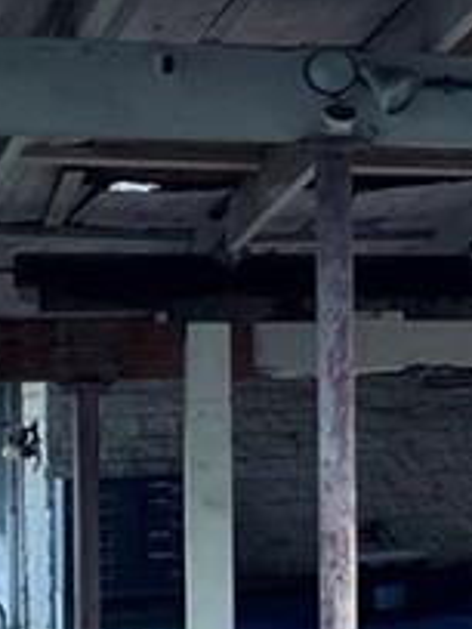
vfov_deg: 12.9
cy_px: 308
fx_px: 2782
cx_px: 1141
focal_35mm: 153
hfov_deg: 8.8
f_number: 1.6
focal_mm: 4.2
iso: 32
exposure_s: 1/206
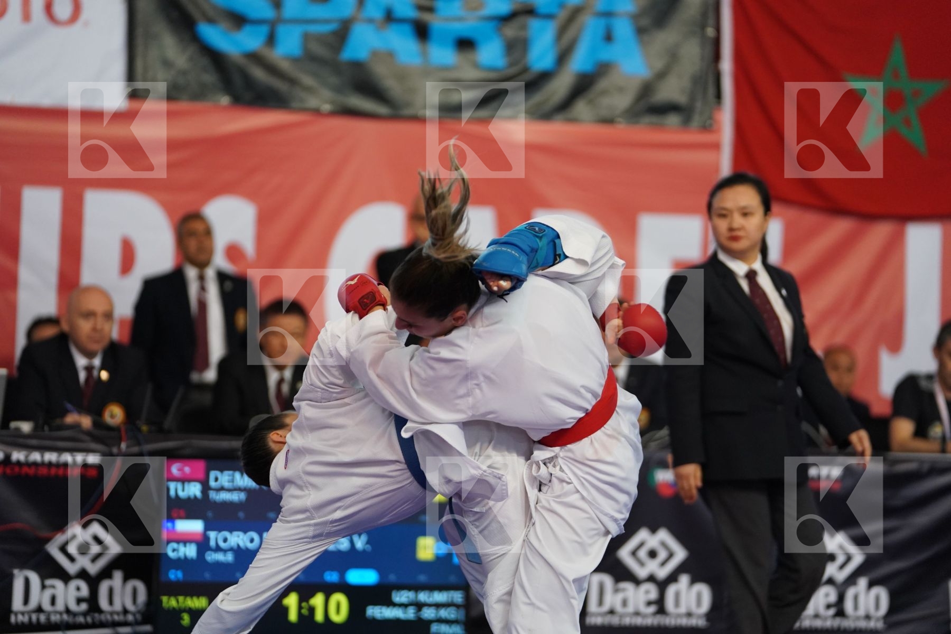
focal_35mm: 152
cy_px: 317
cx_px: 476
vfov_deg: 9.0
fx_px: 4015
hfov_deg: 13.5
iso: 2500
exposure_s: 1/1000
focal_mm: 152
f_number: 2.8
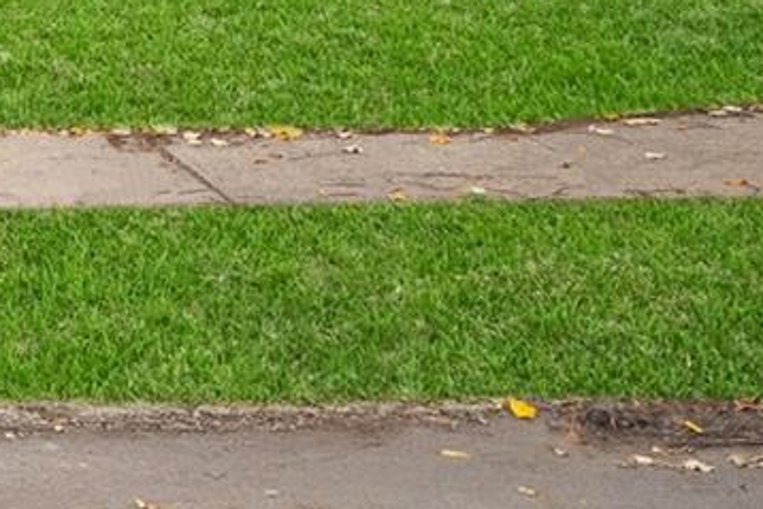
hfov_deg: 22.3
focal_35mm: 80
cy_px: -242
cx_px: -266
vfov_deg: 15.8
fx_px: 1696
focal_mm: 14
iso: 800
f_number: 10
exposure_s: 1/250
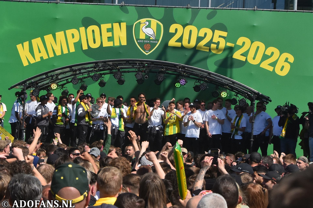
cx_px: 156
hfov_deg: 29.2
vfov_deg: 19.7
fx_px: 600
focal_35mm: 69
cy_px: 104
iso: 500
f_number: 9
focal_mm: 46
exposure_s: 1/1600
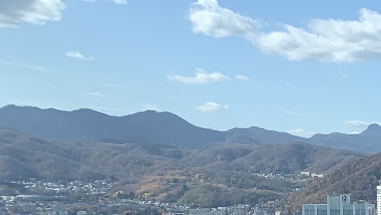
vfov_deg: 11.5
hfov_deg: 17.2
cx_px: 682
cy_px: 289
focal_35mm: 102
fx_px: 1030
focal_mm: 4.25
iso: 25
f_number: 1.8
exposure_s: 1/1560
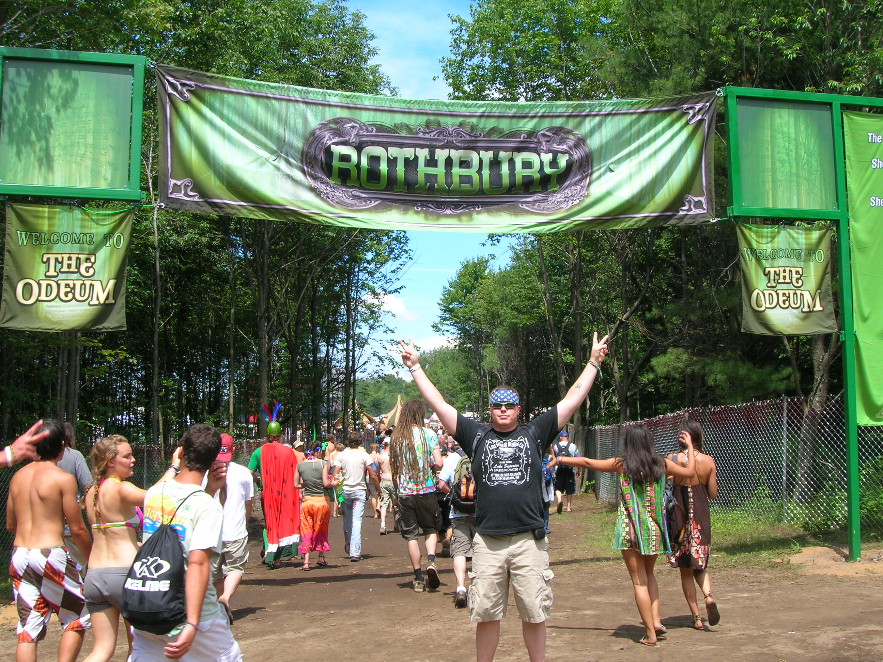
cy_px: 331
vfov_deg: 34.3
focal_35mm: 42
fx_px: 1071
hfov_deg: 44.8
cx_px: 442
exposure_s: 1/178
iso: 50
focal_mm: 7
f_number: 5.2
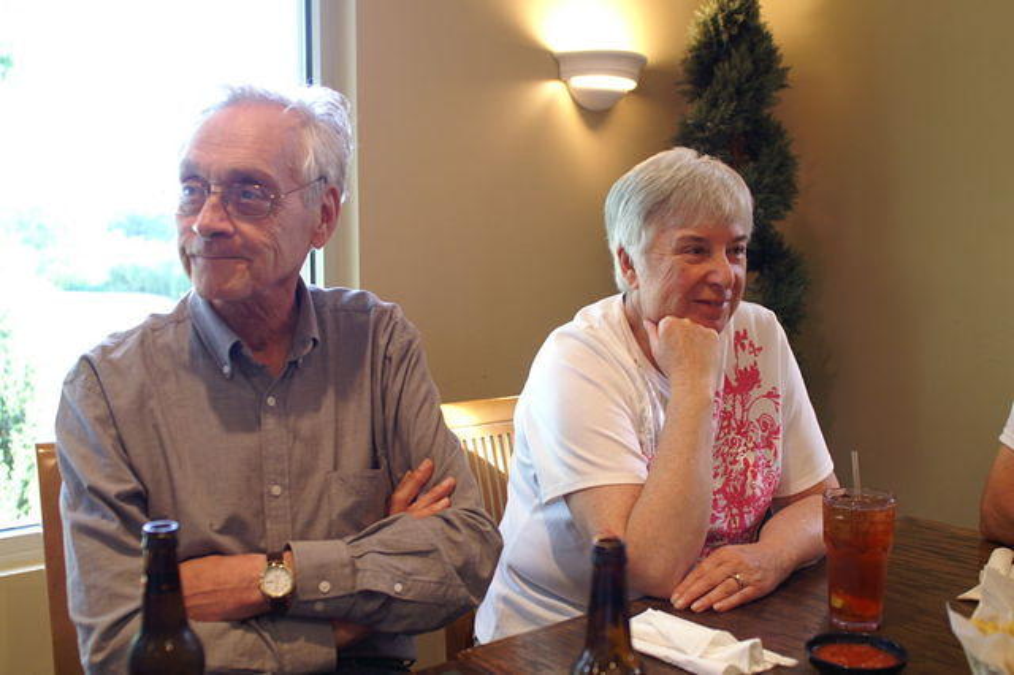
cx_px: 507
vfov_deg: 36.8
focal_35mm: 36
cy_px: 338
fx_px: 1013
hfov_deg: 53.2
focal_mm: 24
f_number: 2.8
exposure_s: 1/30
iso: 400
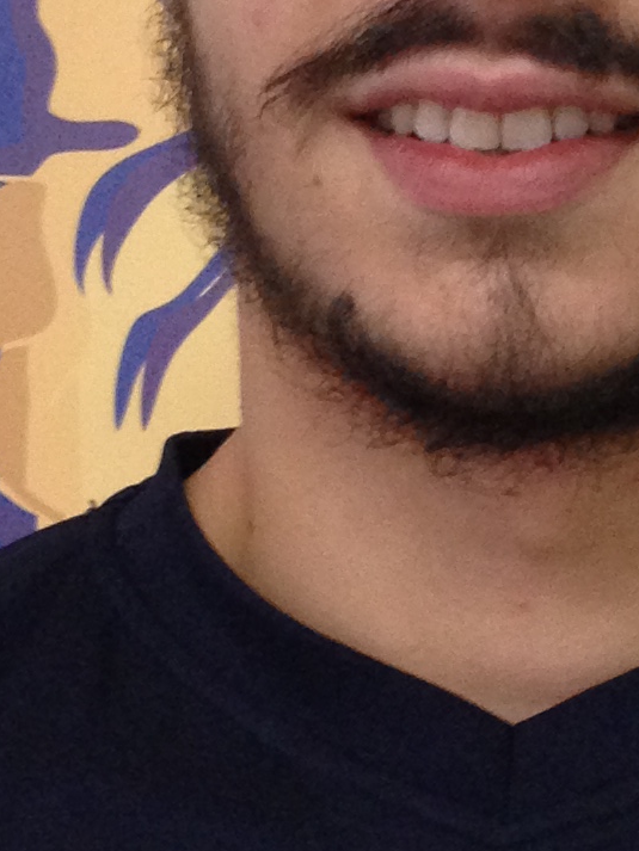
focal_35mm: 151
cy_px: 640
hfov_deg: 9.7
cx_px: 666
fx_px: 3715
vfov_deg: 13.0
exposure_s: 1/20
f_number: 2.4
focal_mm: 4.12
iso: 200
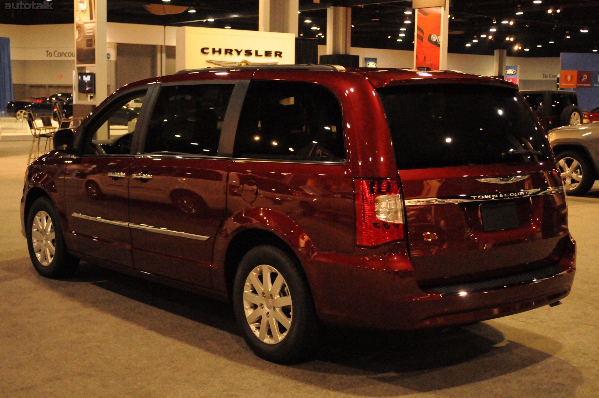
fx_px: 873
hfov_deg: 37.9
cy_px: 199
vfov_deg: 25.7
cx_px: 300
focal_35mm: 52
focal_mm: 35
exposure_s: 1/160
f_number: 5
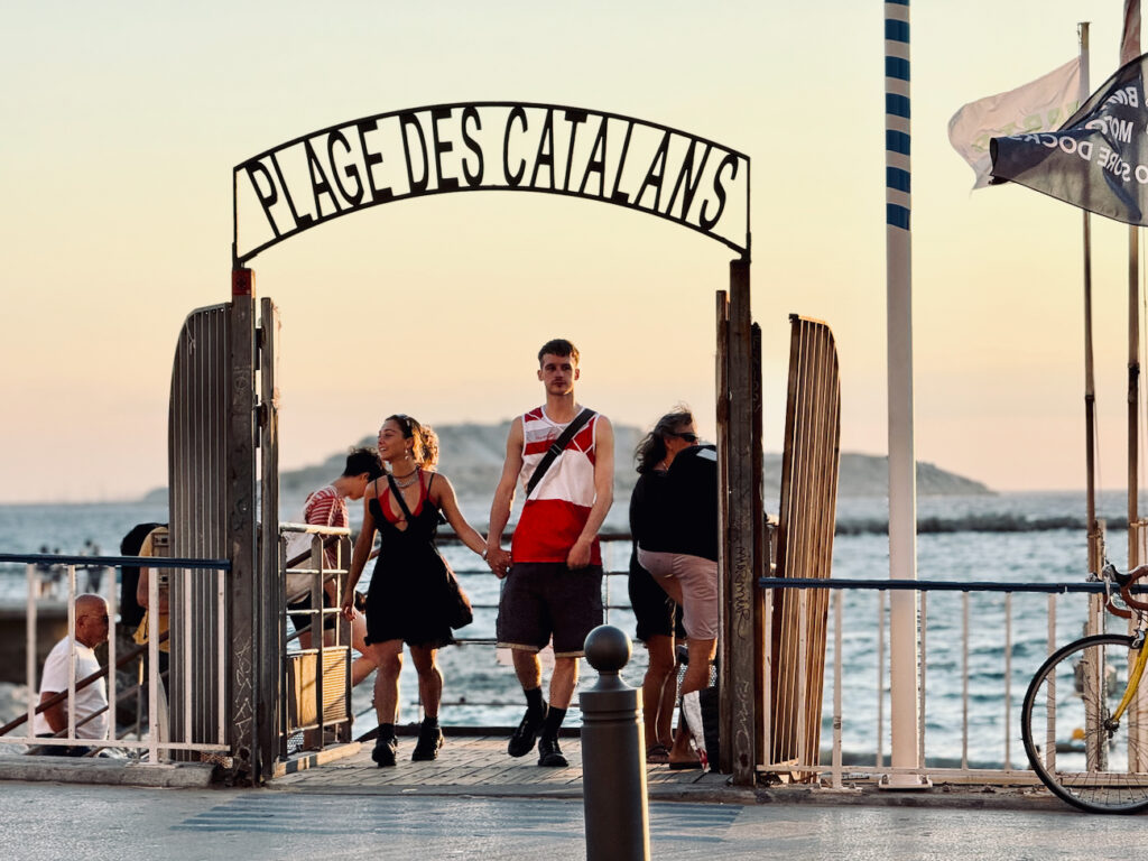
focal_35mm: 120
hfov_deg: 16.4
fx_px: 3980
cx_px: 574
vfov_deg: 12.3
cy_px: 430
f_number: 2.8
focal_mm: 15.66
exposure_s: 1/601
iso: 64
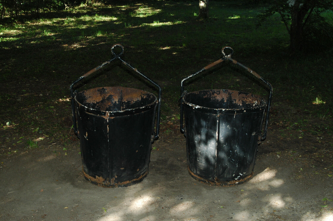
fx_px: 430
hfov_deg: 42.4
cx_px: 166
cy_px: 110
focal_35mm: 46
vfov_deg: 28.9
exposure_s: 1/125
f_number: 7.1
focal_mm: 31
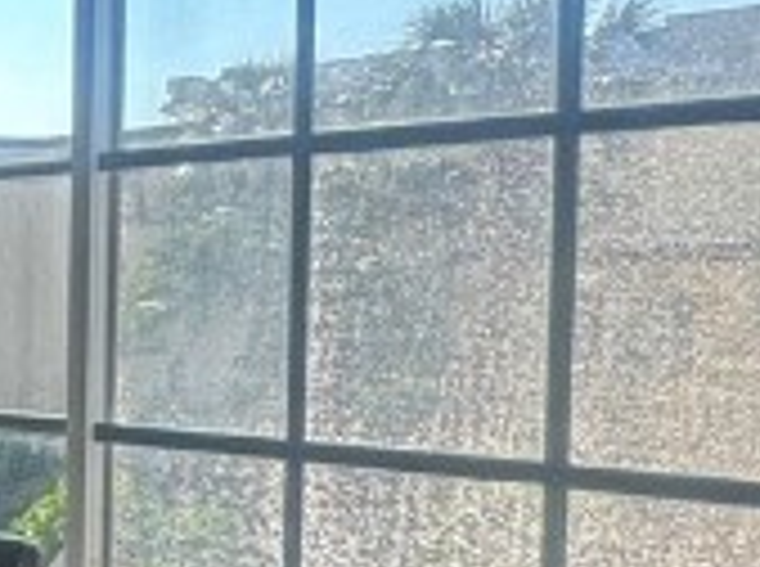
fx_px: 1862
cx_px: -890
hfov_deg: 16.0
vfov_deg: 17.3
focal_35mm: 85
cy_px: 382
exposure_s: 1/120
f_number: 2.2
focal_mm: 2.22
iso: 50
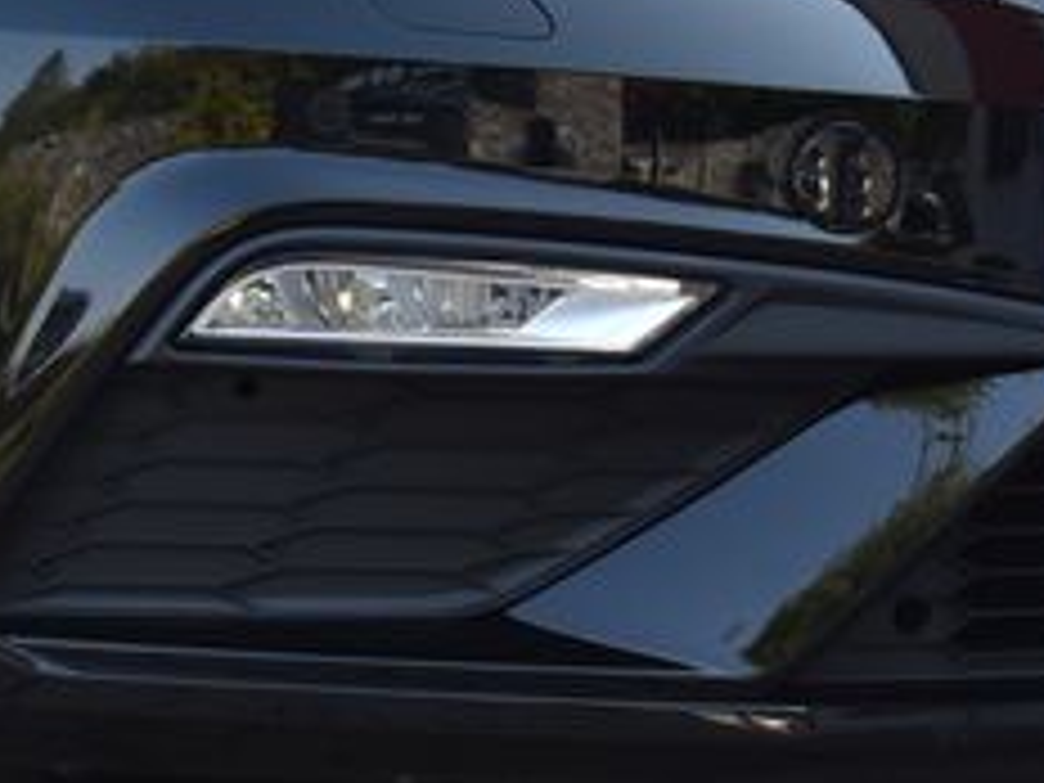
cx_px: 32
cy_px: -104
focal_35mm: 221
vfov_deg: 6.7
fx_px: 6665
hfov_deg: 8.9
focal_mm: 52
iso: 500
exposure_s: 1/200
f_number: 7.1
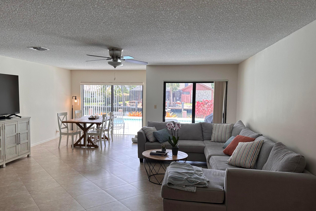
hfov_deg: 65.3
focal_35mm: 28
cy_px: 107
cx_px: 142
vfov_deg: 46.4
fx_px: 246
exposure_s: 1/171
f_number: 1.78
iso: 64
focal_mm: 6.86
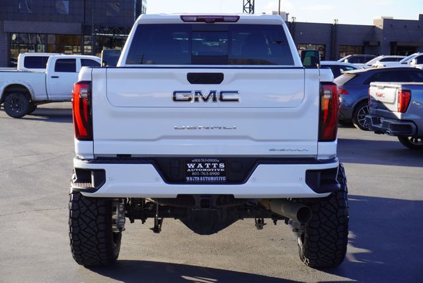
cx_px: 212
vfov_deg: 21.1
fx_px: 759
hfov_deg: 31.2
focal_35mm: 64
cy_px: 142
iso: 100
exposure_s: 1/100
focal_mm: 43
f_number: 7.1
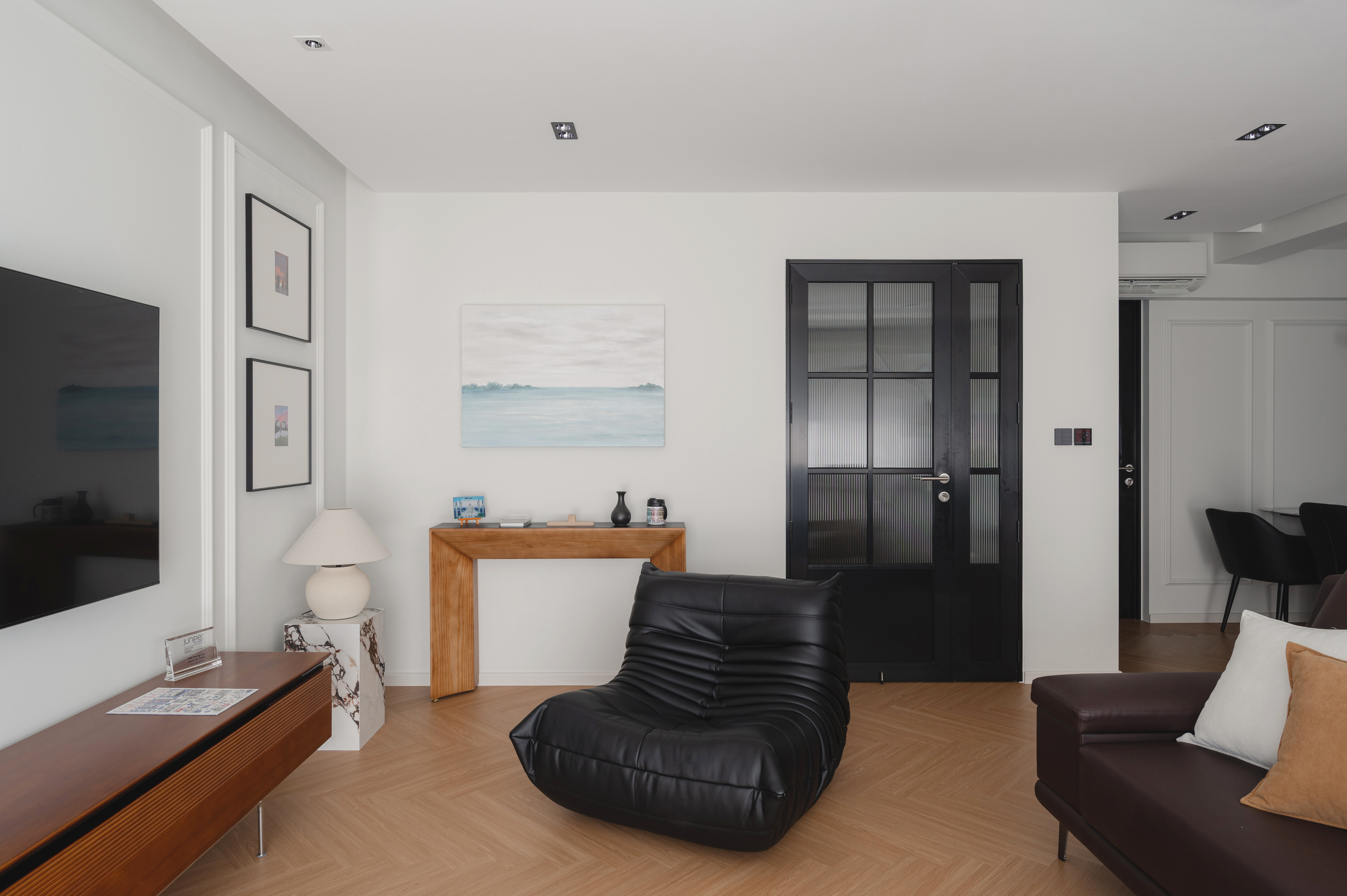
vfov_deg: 60.6
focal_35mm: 20
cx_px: 674
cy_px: 448
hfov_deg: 82.6
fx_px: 767
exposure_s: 1/10
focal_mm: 20.5
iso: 100
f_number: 8
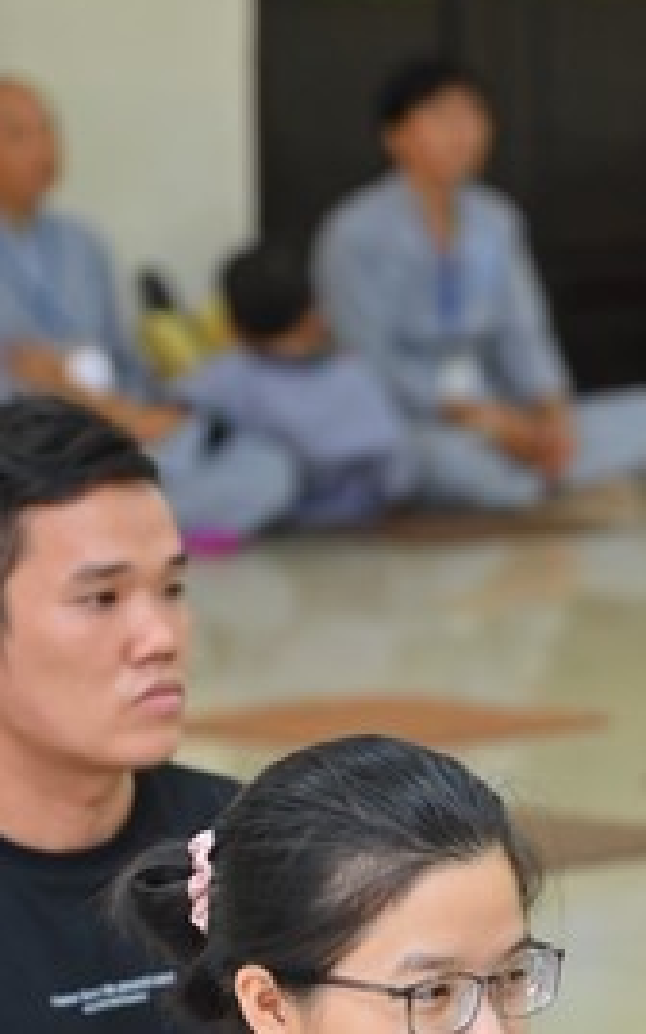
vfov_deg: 7.1
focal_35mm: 295
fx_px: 8314
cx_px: 640
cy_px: 1072
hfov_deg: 4.4
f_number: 4.5
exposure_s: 1/80
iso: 1250
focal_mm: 120
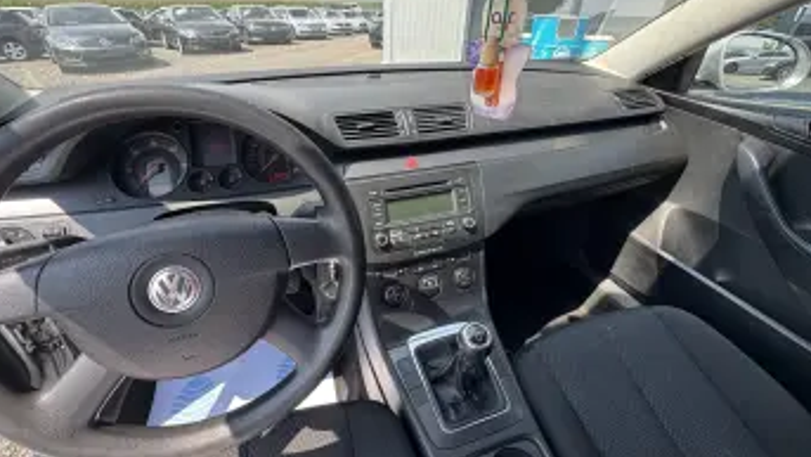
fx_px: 344
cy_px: 199
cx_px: 390
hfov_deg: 99.3
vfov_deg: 66.8
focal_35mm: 16
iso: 40
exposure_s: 1/151
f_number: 2.2
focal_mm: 2.22
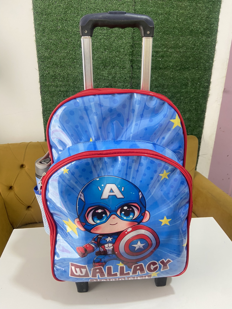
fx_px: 232
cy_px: 154
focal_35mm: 26
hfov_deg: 53.1
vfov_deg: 67.3
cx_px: 116
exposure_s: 1/60
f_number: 1.8
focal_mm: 4.25
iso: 80
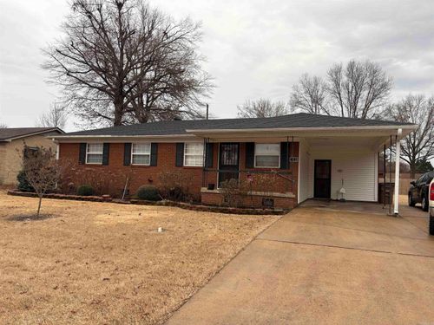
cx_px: 217
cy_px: 162
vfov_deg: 53.1
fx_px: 326
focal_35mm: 26
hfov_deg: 67.3
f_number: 1.6
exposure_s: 1/127
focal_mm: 5.96
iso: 40
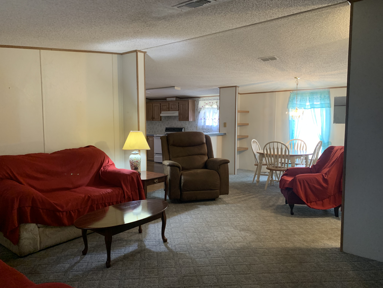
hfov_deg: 67.3
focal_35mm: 26
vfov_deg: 53.1
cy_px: 144
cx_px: 192
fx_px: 288
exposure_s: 1/40
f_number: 1.8
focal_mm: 4.25
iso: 320
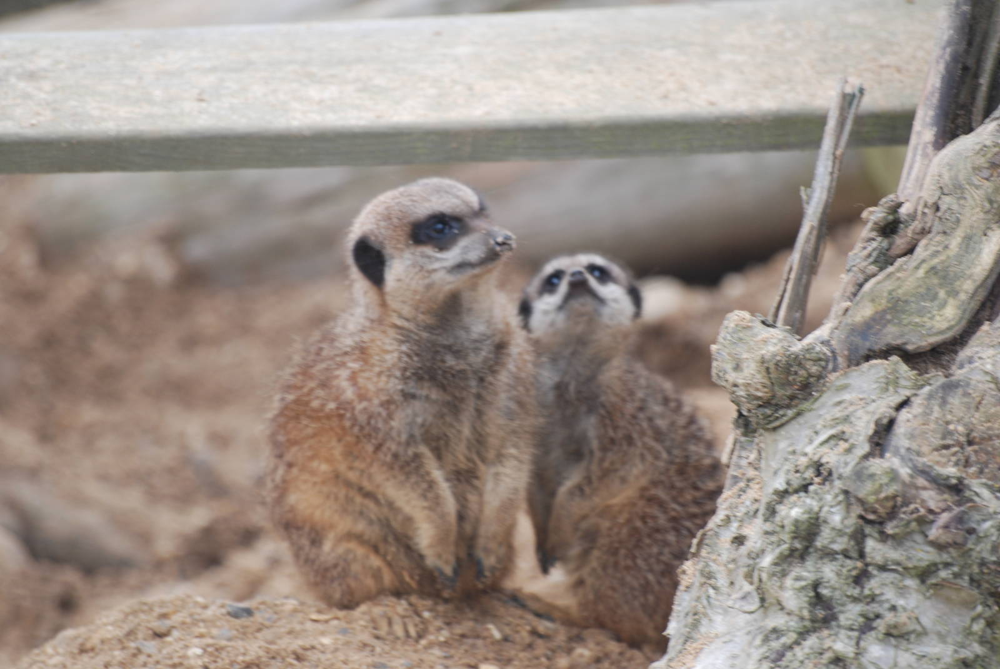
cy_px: 334
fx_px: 12515
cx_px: 500
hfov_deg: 4.6
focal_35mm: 450
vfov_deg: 3.1
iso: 220
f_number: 5.6
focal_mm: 300
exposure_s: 1/125
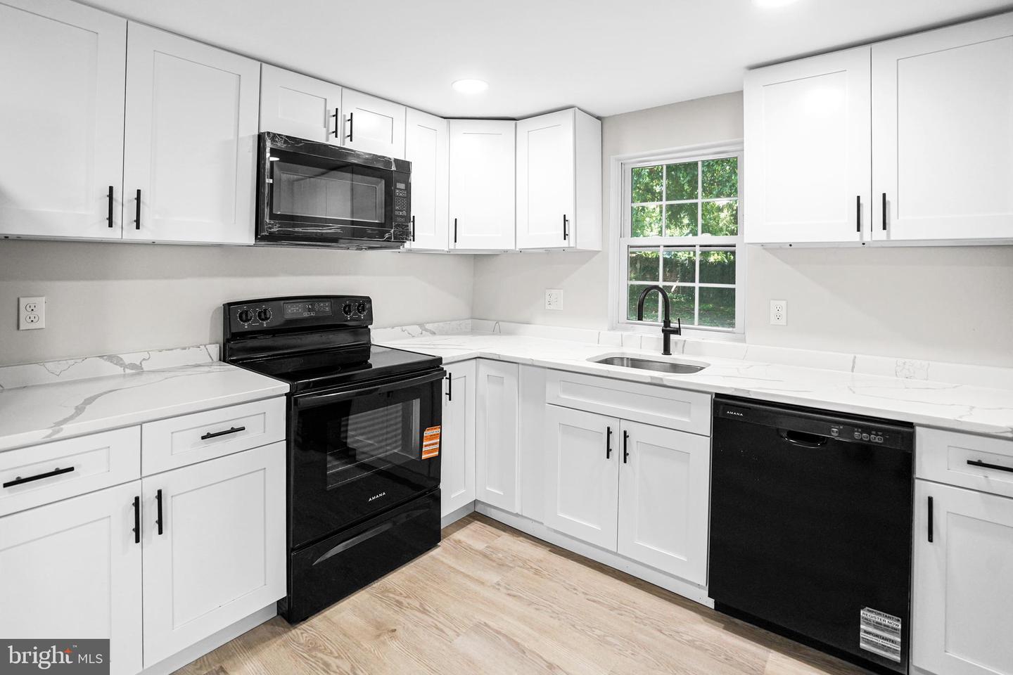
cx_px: 506
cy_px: 338
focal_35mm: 16
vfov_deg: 73.7
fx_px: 450
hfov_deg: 96.7
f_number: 4
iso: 1250
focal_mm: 16
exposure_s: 1/160
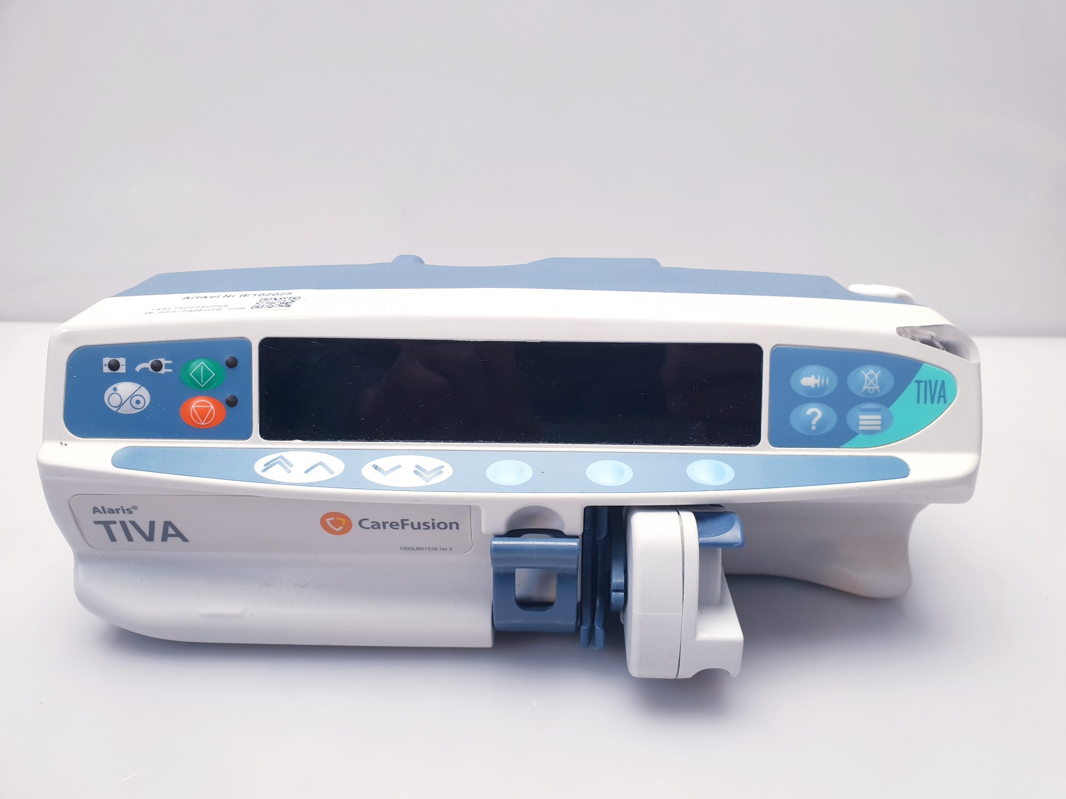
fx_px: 801
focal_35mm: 26
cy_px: 400
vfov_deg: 53.1
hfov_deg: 67.3
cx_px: 533
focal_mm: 4.3
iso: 80
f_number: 2.4
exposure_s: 1/50
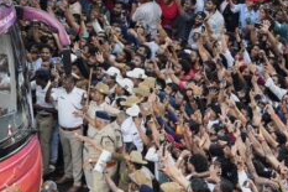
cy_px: 107
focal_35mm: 201
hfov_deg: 10.2
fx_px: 1607
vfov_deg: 6.8
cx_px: 12
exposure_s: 1/125
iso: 1250
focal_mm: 74
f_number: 4.5
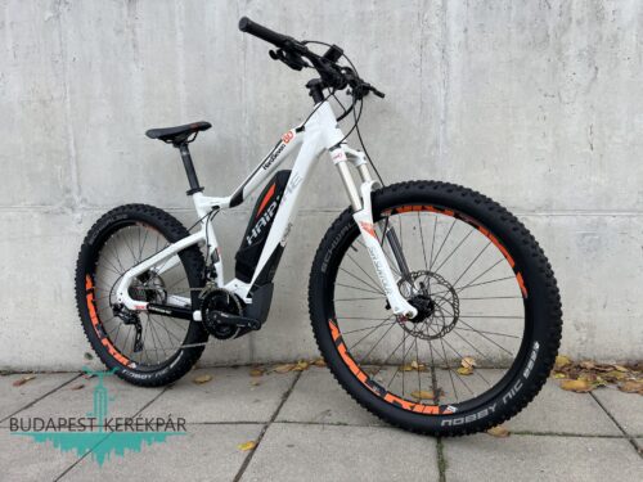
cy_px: 241
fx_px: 483
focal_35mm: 26
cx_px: 322
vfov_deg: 53.1
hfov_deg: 67.3
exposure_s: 1/371
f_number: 1.5
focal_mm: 5.7
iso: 50
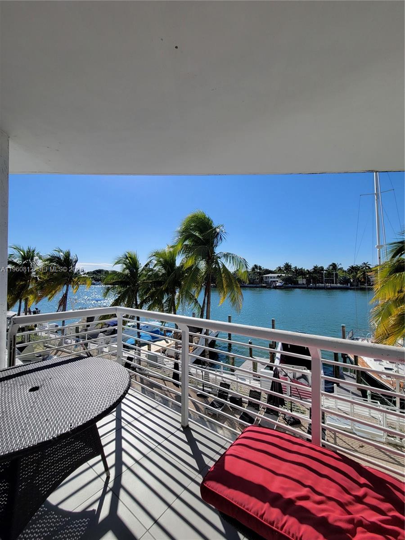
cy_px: 270
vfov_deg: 106.2
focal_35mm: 13
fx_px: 203
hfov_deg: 89.9
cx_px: 202
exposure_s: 1/2240
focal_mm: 2.2
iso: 50
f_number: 2.2
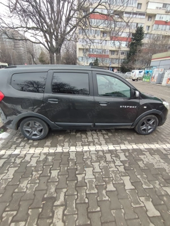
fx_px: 105
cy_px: 113
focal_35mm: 16
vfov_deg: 94.4
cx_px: 85
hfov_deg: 78.2
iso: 50
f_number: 2.2
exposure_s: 1/132
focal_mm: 1.65
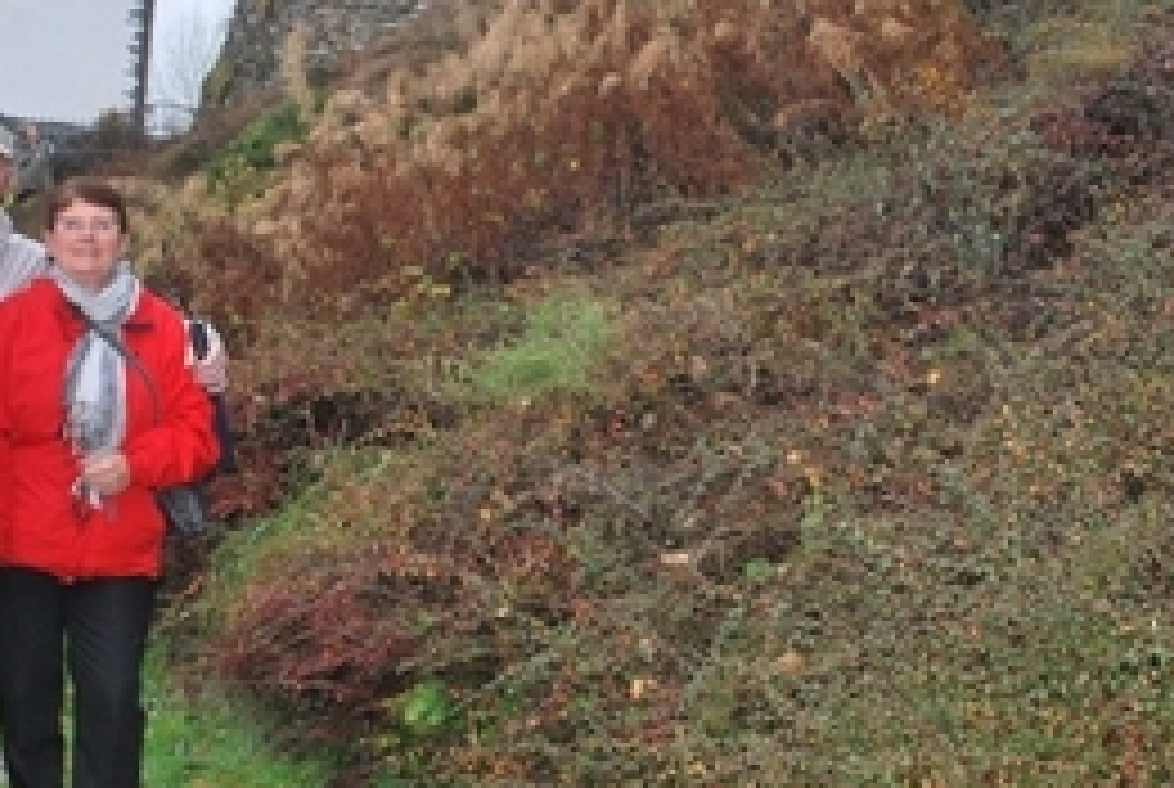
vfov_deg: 21.7
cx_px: 639
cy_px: 164
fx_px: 2025
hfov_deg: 32.3
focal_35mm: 62
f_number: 3.5
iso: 200
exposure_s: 1/60
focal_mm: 18
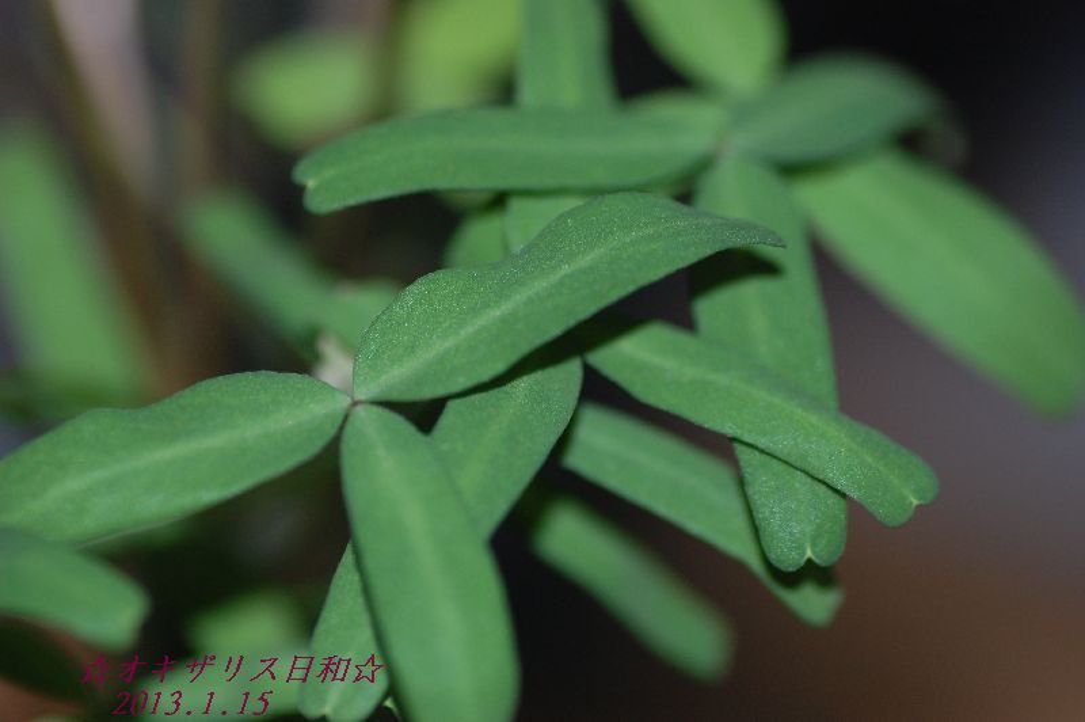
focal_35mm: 135
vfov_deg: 10.1
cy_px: 361
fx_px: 4065
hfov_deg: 15.2
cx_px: 542
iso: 400
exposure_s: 1/60
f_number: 4
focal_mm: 90
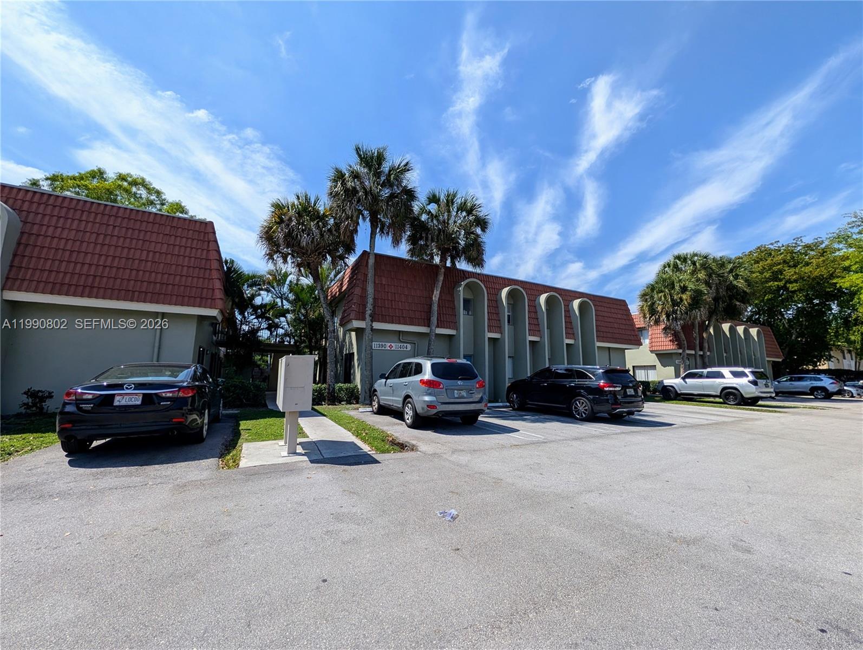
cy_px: 325
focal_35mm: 12
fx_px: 300
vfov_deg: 94.6
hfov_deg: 110.5
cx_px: 432
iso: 48
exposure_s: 1/3906
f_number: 1.7
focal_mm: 2.02
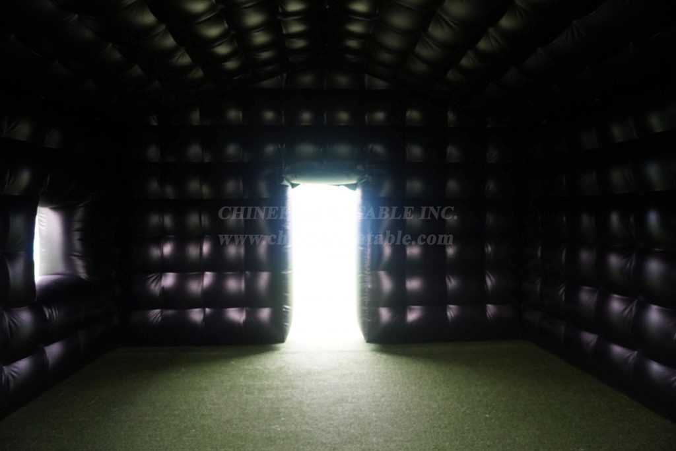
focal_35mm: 24
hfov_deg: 73.7
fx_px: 451
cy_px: 226
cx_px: 338
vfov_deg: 53.1
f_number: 3.5
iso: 1600
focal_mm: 16
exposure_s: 1/160
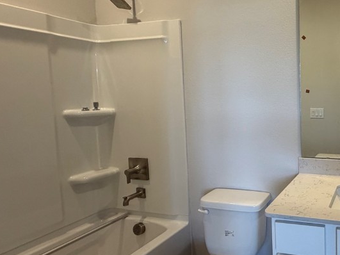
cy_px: 113
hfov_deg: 55.9
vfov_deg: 51.2
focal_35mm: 27
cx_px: 310
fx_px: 265
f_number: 2.2
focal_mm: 2.22
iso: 200
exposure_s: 1/120
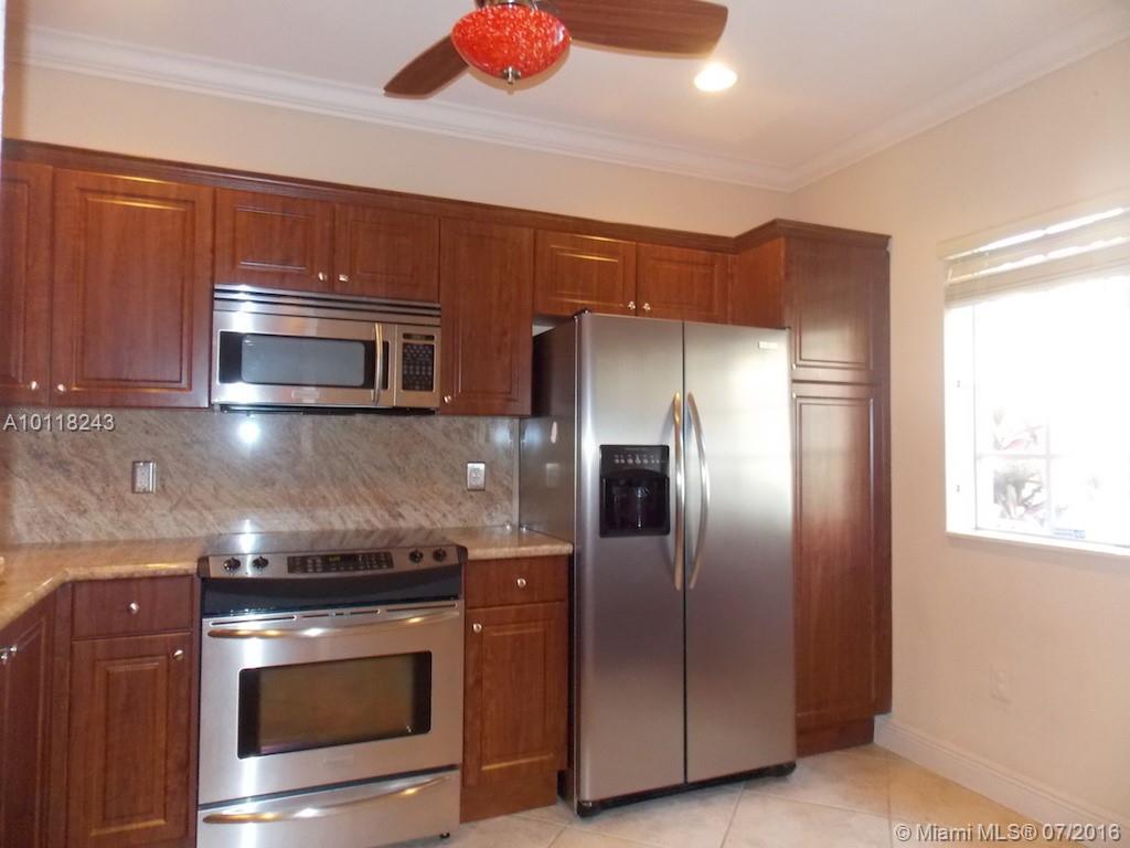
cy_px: 424
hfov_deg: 73.9
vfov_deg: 58.9
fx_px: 751
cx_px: 565
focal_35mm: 23
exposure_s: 1/25
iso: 400
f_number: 3.1
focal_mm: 4
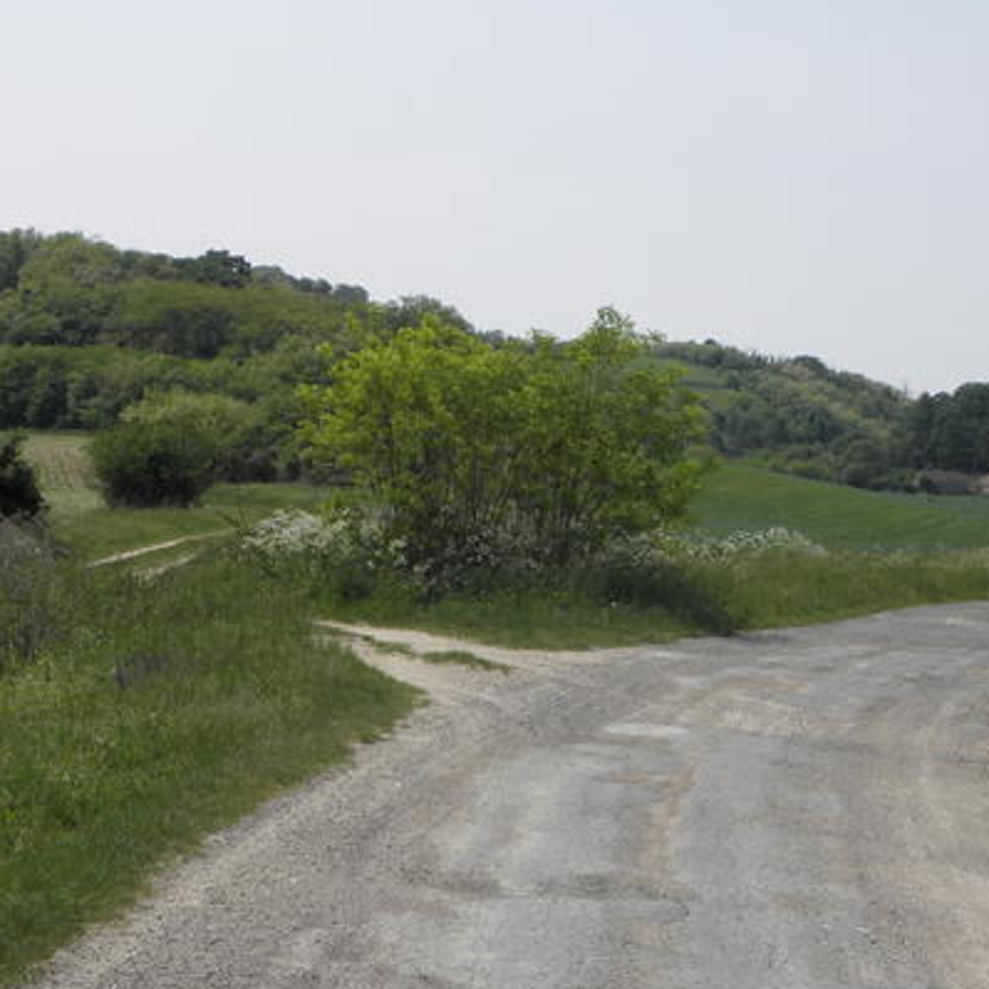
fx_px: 2521
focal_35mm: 78
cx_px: 610
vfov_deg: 22.2
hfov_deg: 22.1
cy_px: 468
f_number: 5.6
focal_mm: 9.93
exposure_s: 1/400
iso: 64
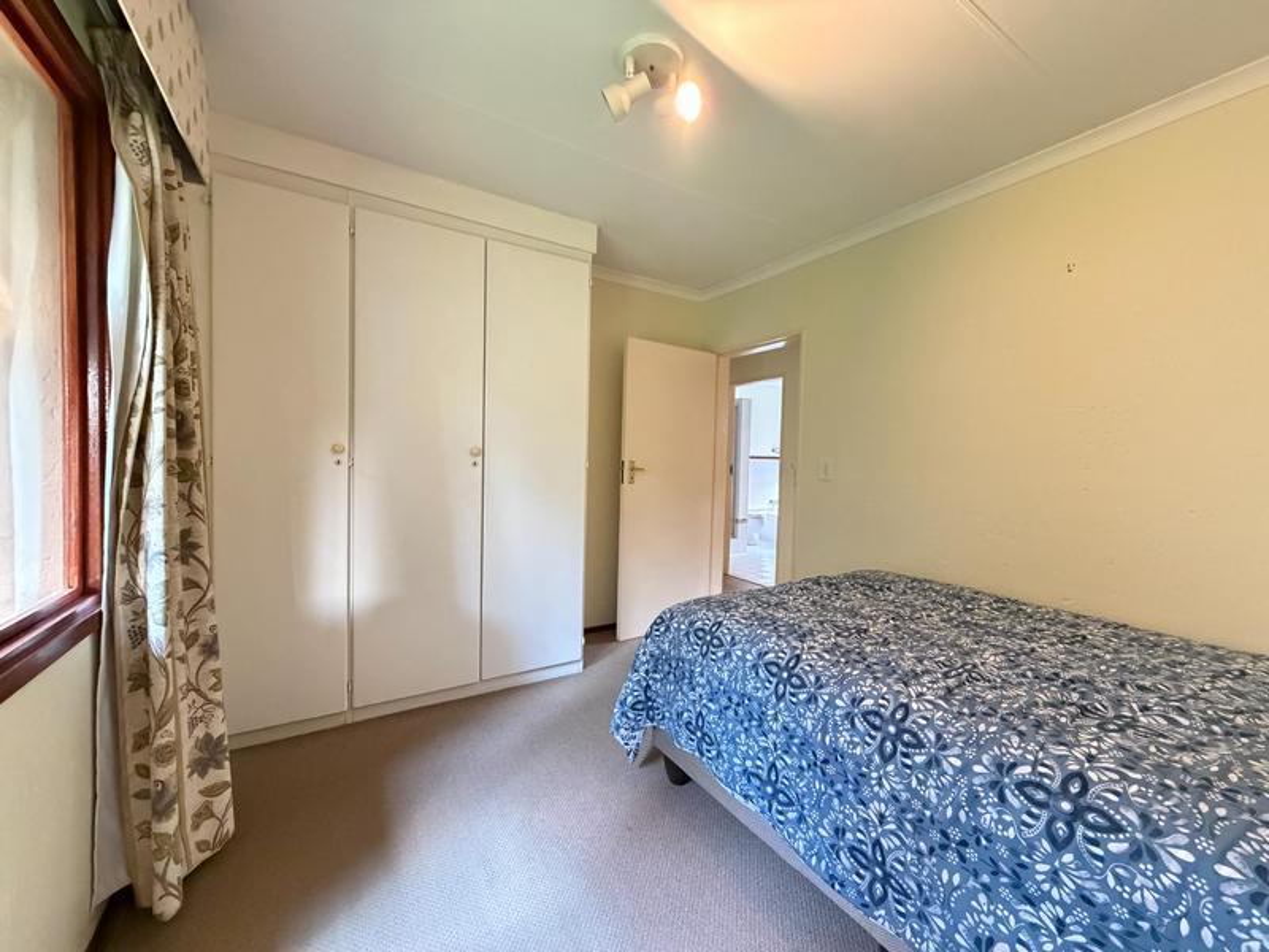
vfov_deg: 85.7
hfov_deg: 102.1
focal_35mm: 14
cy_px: 476
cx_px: 634
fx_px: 513
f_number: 2.2
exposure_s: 1/60
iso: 1250
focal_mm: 2.22
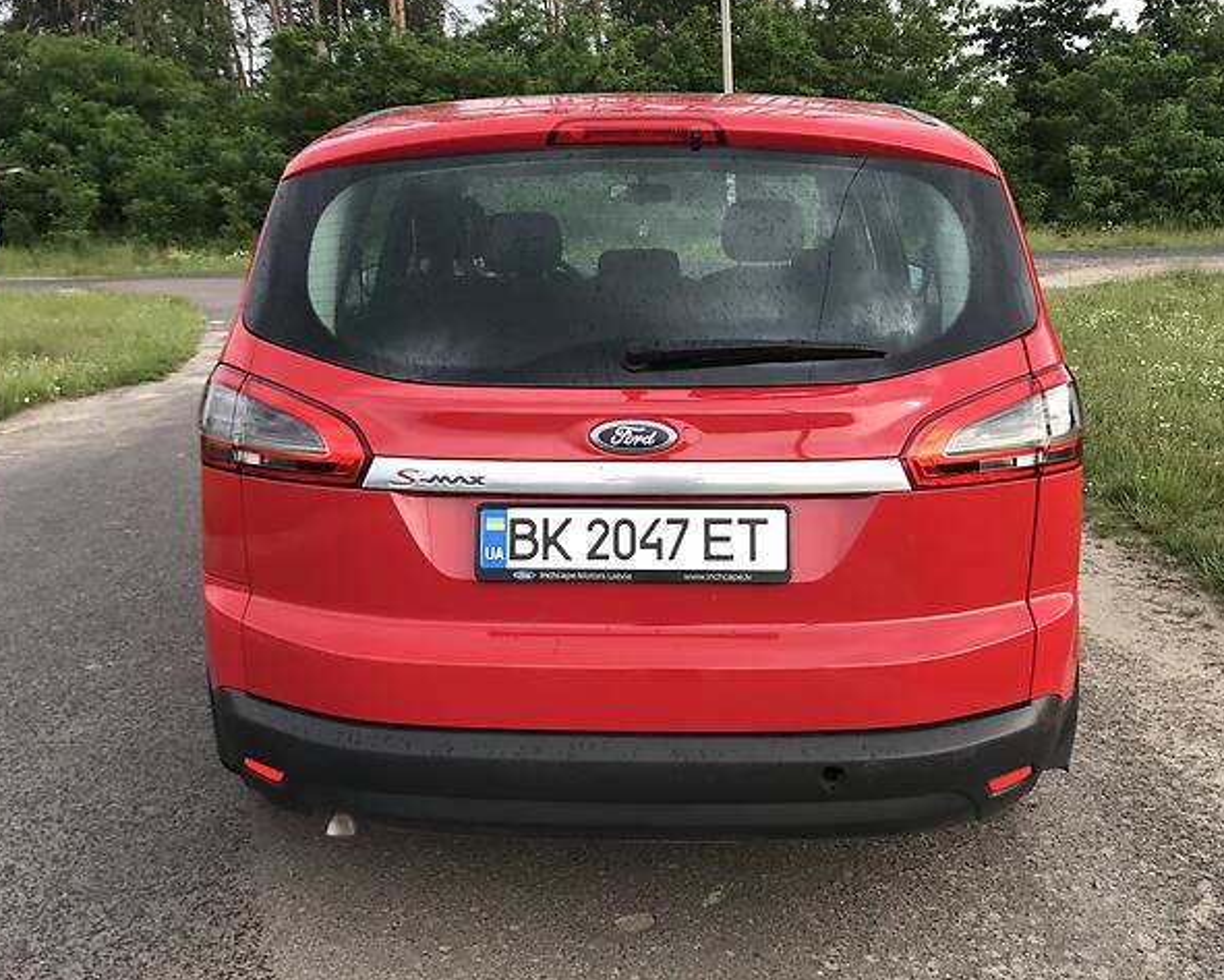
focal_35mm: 37
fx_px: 1341
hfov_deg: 49.1
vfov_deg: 40.1
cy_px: 493
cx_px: 603
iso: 20
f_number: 1.8
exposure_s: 1/127
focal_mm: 4
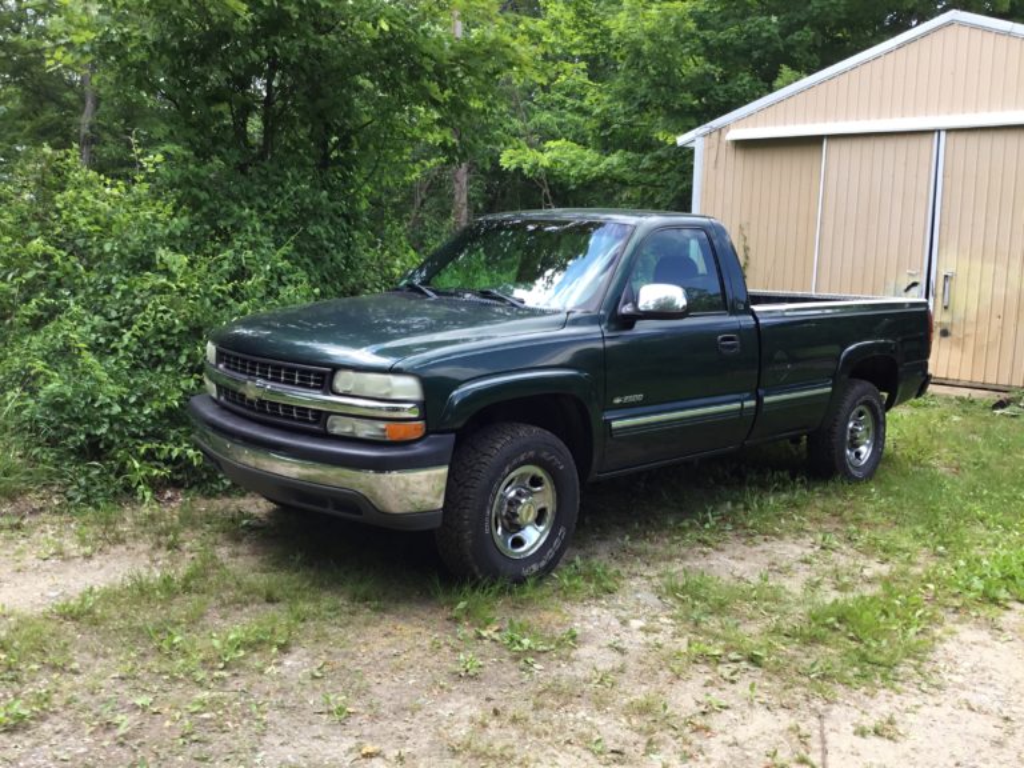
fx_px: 917
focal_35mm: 31
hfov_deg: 58.4
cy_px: 384
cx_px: 512
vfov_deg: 45.4
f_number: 2.4
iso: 25
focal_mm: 3.3
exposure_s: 1/197
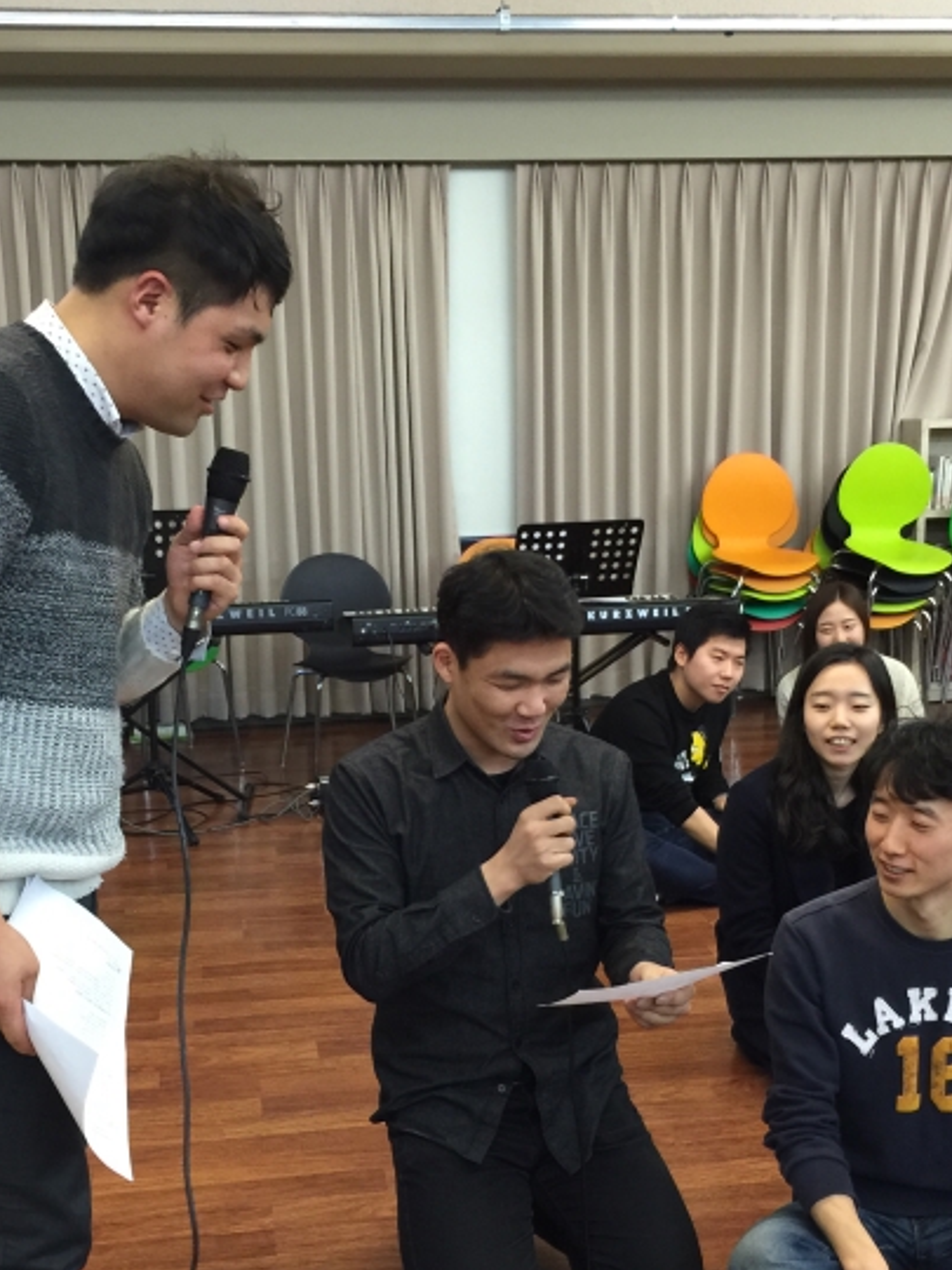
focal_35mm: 43
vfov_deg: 43.6
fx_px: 1577
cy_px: 774
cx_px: 435
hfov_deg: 33.6
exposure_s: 1/15
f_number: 2.2
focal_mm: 4.15
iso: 80
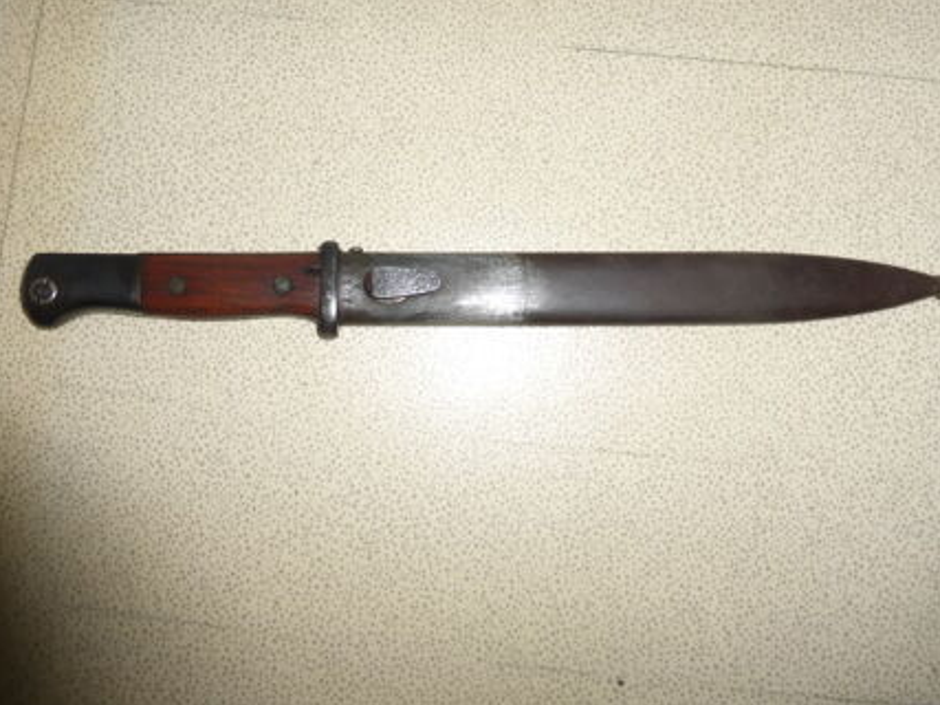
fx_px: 733
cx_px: 451
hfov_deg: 65.3
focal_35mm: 27
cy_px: 317
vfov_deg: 51.2
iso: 100
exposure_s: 1/4
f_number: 3.3
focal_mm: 4.3
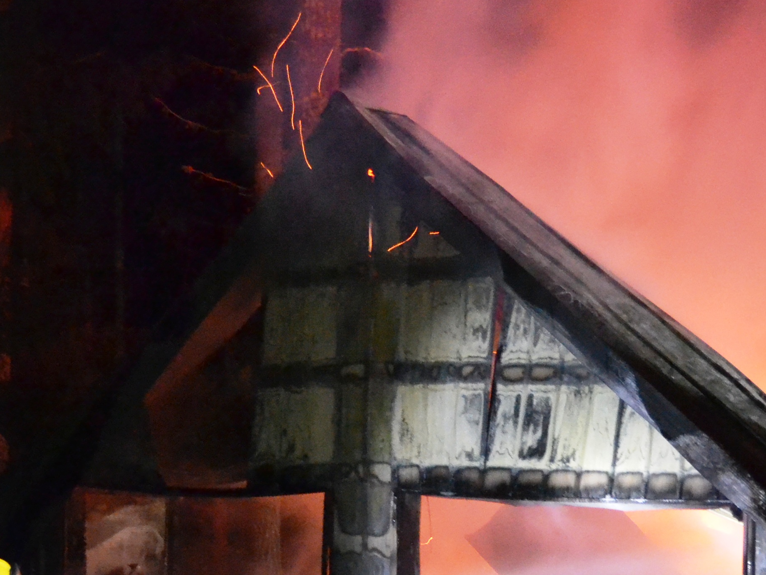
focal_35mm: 102
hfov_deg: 19.2
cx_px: 488
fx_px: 2257
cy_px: 413
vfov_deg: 14.5
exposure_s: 1/5
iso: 3200
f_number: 4.5
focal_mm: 28
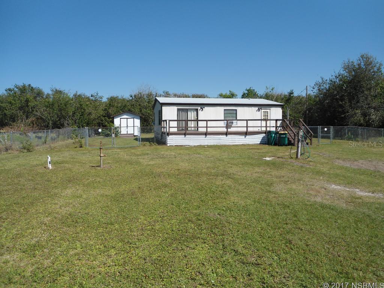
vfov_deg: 53.1
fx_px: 288
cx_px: 192
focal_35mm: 26
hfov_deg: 67.3
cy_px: 144
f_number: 8
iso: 80
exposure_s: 1/200
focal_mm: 4.7
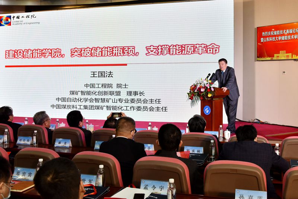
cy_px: 100
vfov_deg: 41.1
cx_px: 149
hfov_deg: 58.7
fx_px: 265
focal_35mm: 32
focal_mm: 32
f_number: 7.1
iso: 800
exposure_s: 1/160
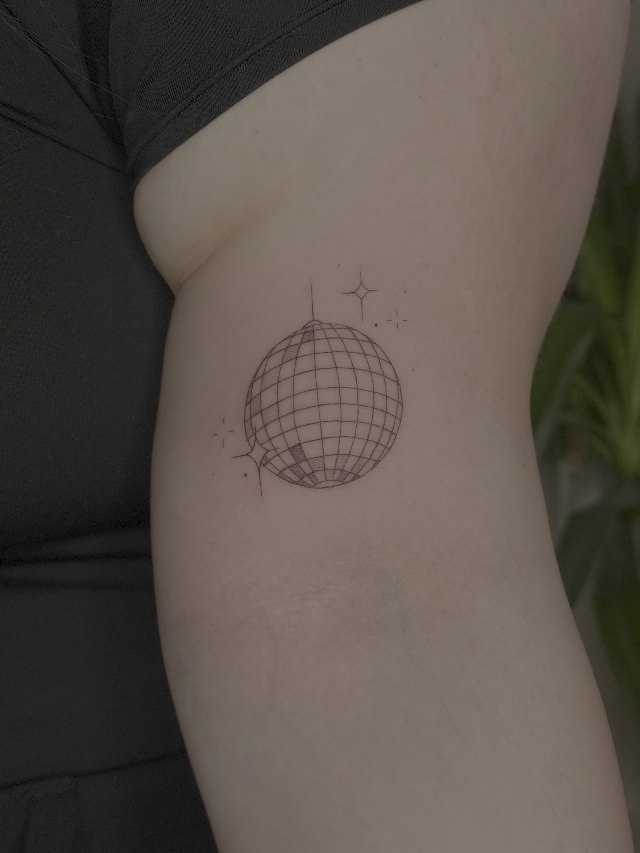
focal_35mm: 48
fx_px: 1183
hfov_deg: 30.3
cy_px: 426
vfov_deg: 39.7
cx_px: 320
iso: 64
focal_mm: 6.76
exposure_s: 1/1152
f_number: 1.78
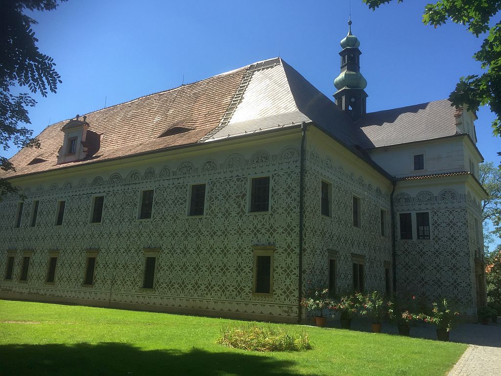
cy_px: 188
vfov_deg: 48.2
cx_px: 250
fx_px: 420
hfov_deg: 61.7
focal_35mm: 29
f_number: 2.2
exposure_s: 1/1163
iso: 32
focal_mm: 4.15
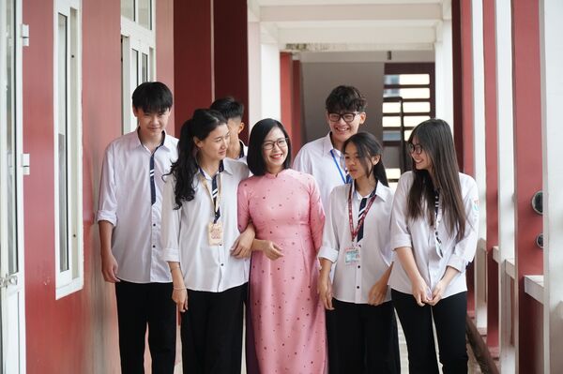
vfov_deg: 11.4
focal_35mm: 120
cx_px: 282
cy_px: 187
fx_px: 1875
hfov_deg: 17.1
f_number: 5
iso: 1600
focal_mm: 80
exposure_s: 1/80
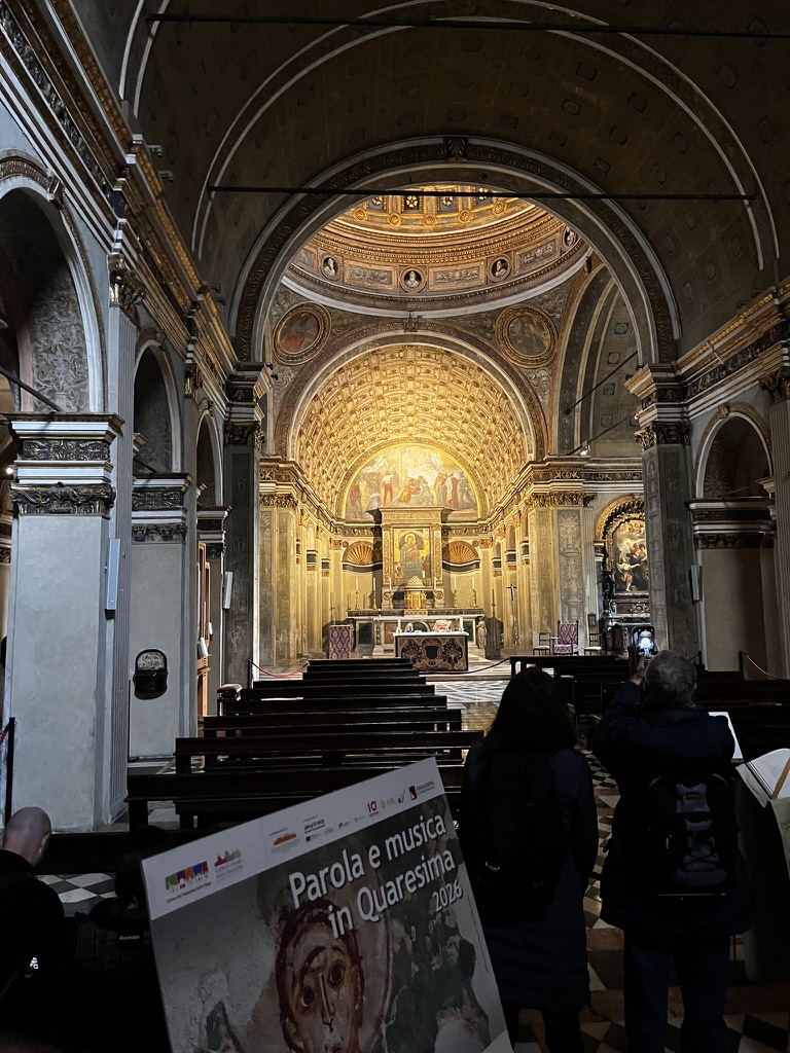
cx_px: 395
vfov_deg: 67.3
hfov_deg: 53.1
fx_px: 791
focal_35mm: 26
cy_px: 526
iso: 640
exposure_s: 1/40
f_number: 1.6
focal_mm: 5.1
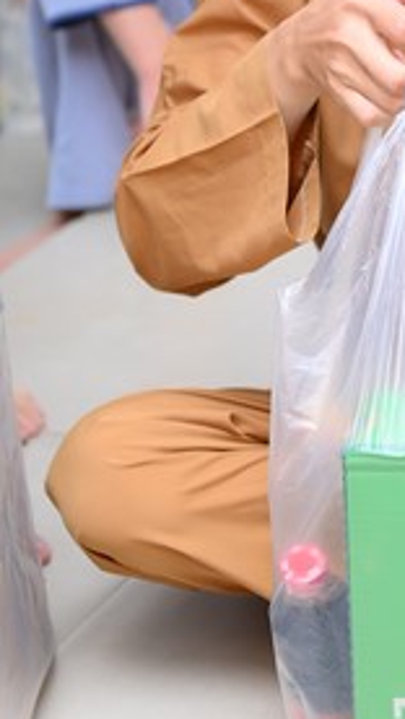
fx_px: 2575
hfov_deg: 8.9
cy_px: 182
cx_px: 475
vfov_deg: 15.8
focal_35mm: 135
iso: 1000
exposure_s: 1/160
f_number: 3.2
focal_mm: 55
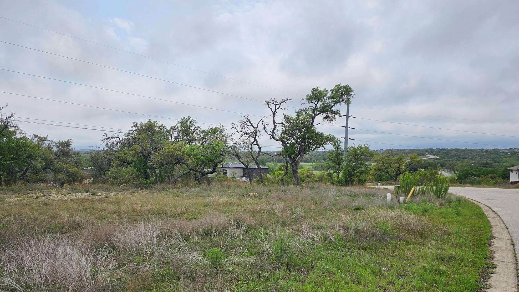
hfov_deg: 71.9
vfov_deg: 43.7
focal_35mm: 26
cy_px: 197
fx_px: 358
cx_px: 258
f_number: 1.7
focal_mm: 6.3
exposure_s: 1/1567
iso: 10
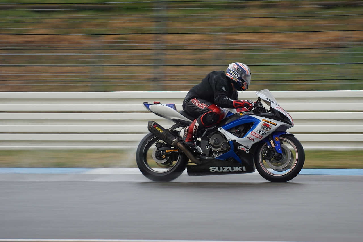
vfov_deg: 5.7
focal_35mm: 240
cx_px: 182
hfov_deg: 8.6
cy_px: 121
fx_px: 2420
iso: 160
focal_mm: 160
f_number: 5.6
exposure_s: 1/320
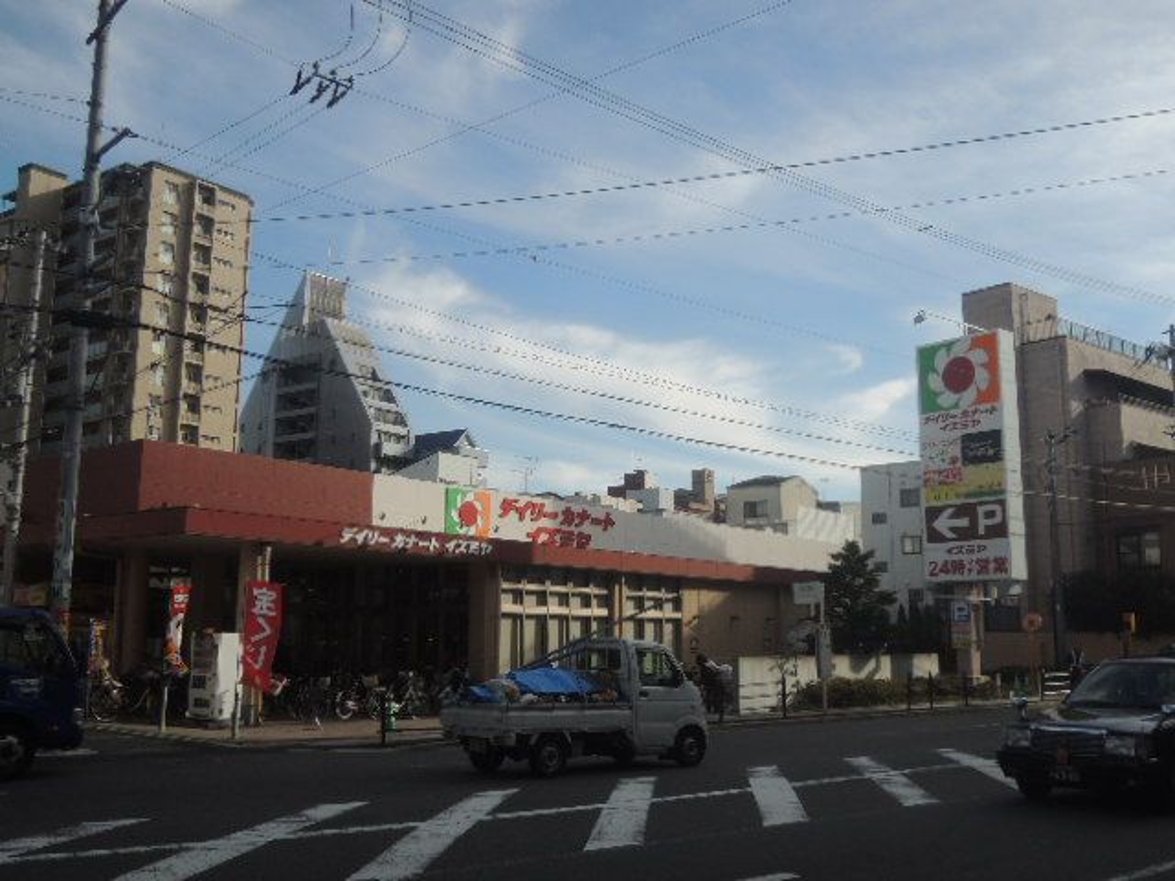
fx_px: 1188
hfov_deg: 52.6
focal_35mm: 35
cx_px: 588
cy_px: 440
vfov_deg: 40.7
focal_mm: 6.3
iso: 100
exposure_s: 1/1250
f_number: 3.2
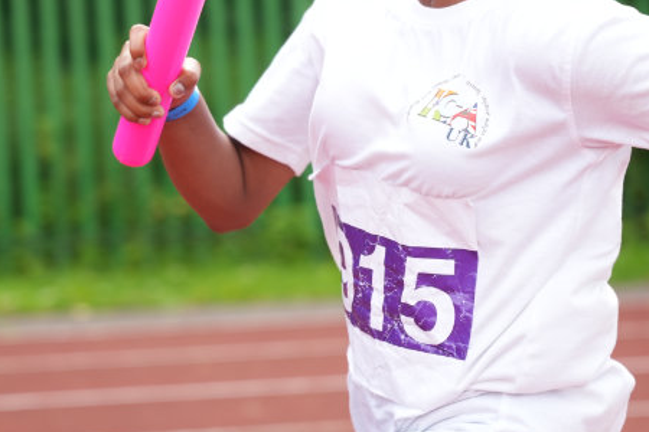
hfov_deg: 12.9
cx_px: 280
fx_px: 2866
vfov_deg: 8.6
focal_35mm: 159
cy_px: 132
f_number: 2.8
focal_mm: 70
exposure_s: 1/800
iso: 250
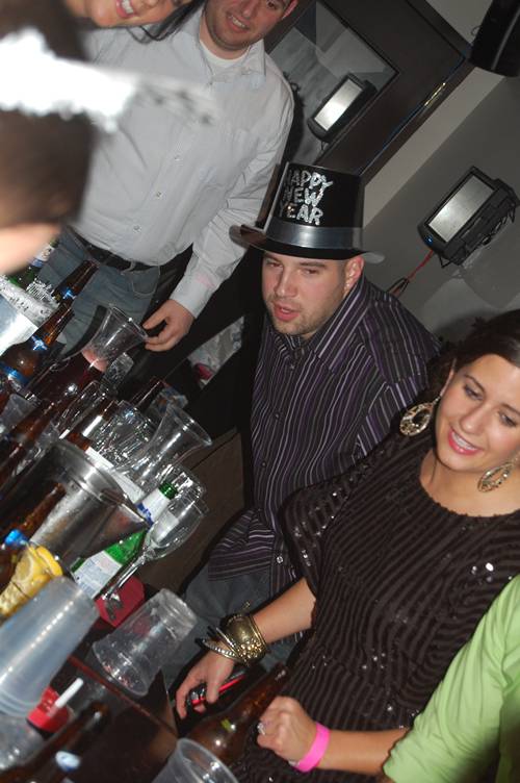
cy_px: 392
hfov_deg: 16.5
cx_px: 260
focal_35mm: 82
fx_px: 1791
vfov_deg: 24.6
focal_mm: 55
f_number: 5.6
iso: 400
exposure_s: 1/60
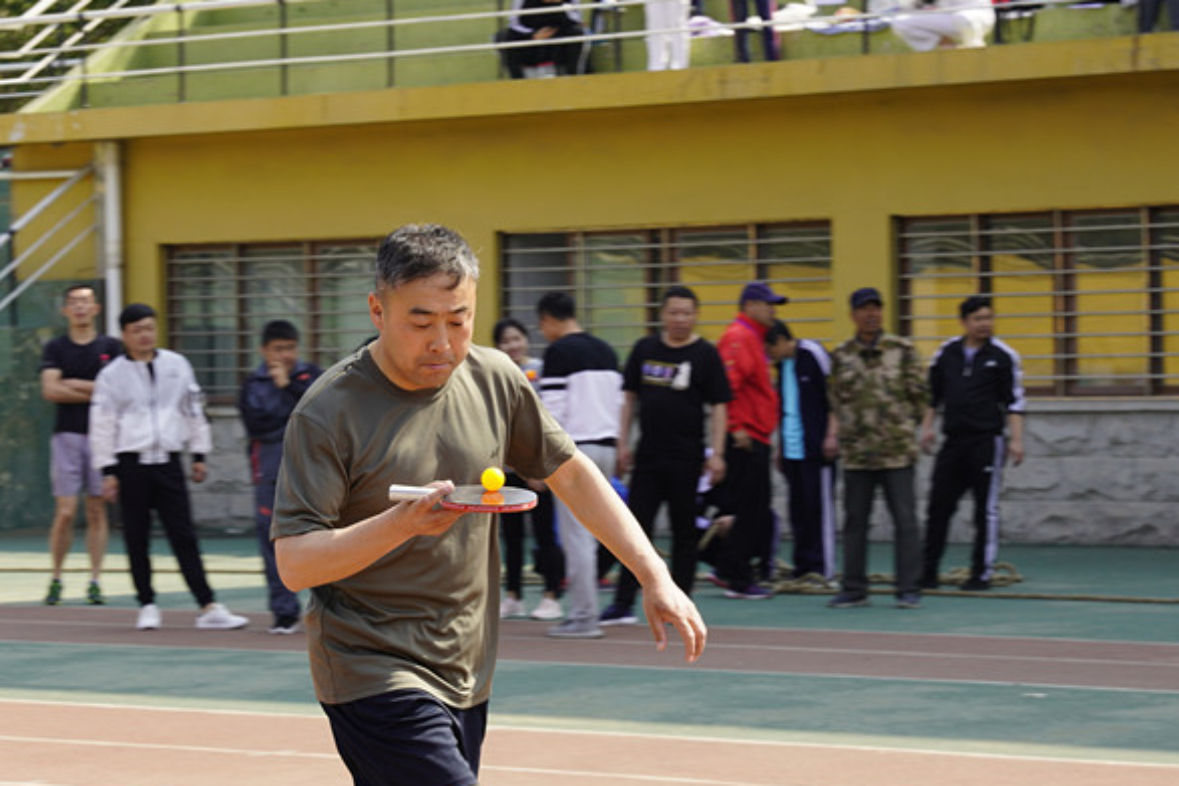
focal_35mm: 143
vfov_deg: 9.6
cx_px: 464
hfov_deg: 14.3
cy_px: 385
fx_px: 4682
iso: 200
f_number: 8
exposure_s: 1/200
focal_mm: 70
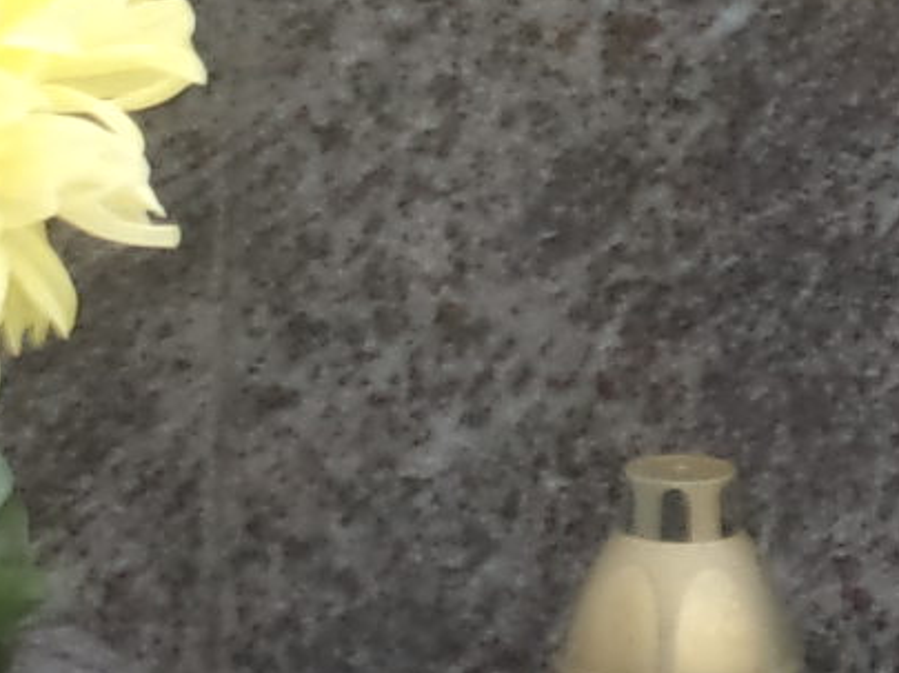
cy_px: 249
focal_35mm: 410
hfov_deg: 4.8
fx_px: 10639
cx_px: 1336
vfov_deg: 3.6
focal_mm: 11.5
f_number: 5.2
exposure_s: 1/34
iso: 107
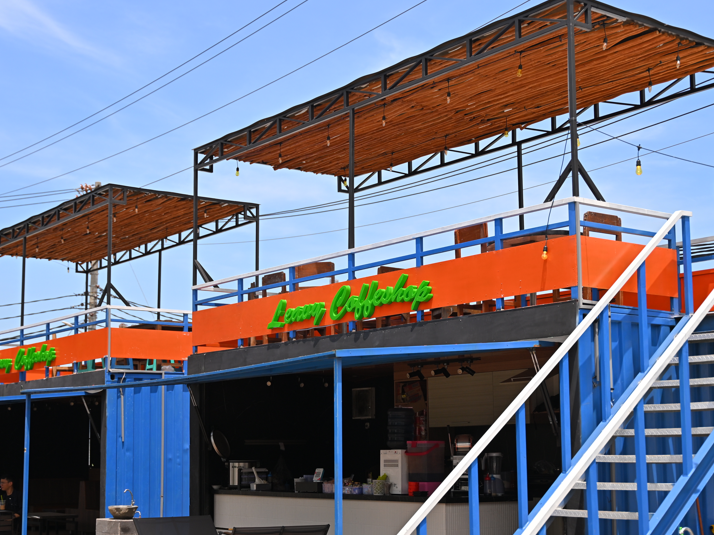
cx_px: 339
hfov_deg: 34.3
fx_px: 1155
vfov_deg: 26.1
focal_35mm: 56
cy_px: 322
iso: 200
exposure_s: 1/4000
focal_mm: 41
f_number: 2.8
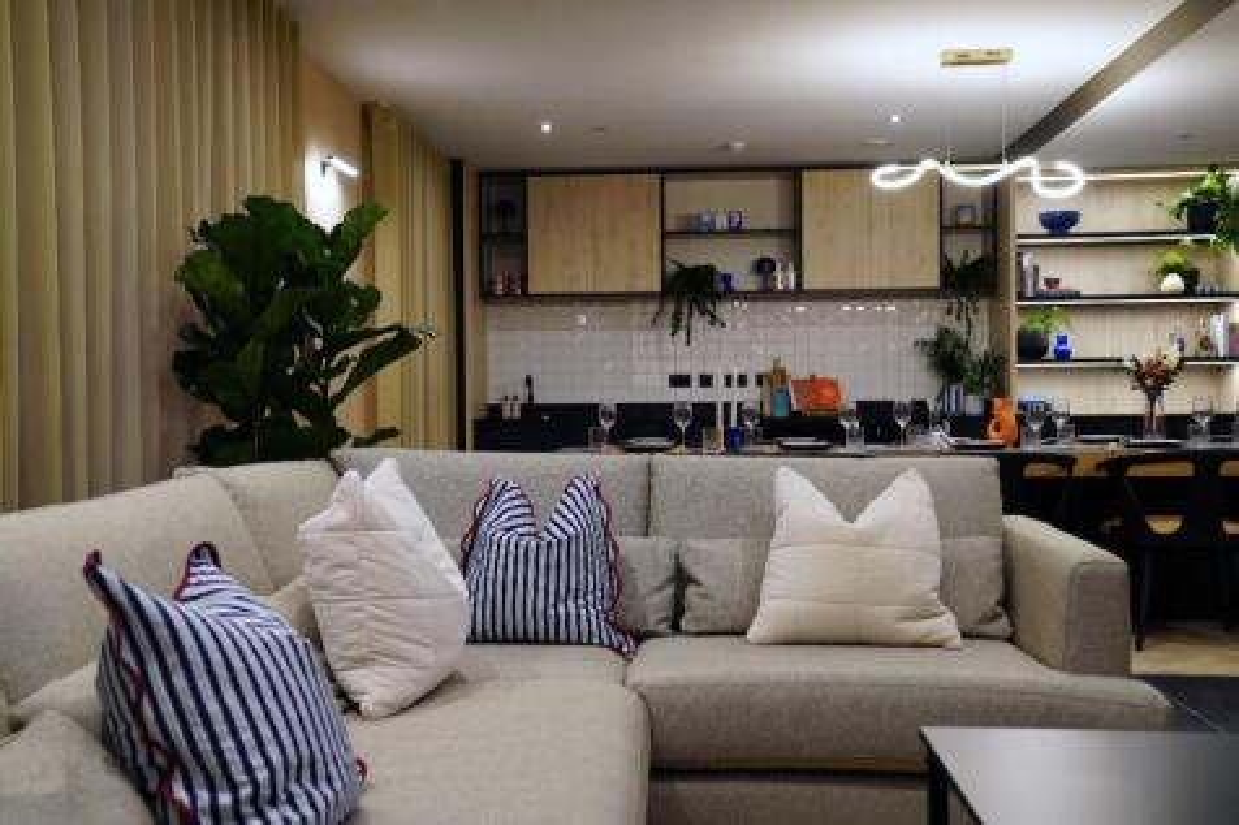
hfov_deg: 49.6
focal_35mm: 39
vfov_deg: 34.2
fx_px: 1342
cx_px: 620
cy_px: 412
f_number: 4
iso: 1000
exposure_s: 1/60
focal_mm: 39
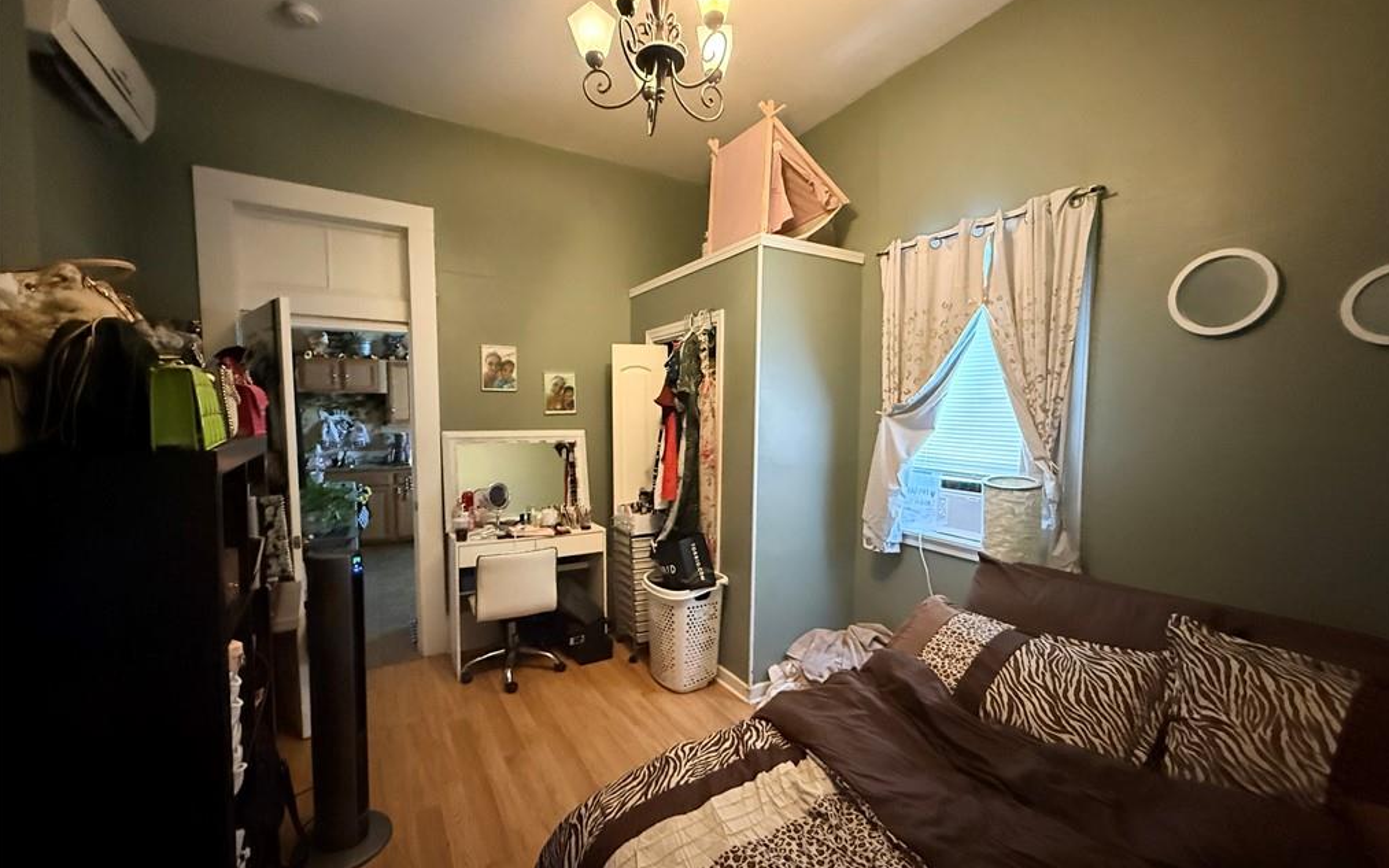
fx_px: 568
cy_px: 451
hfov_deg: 101.5
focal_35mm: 15
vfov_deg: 74.8
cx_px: 695
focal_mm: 2.22
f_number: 2.2
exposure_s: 1/40
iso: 1600
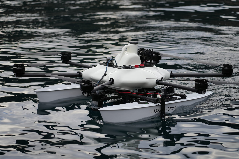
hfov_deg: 19.5
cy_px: 80
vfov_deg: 13.0
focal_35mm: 105
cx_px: 120
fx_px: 697
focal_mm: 105
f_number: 4
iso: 250
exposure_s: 1/400
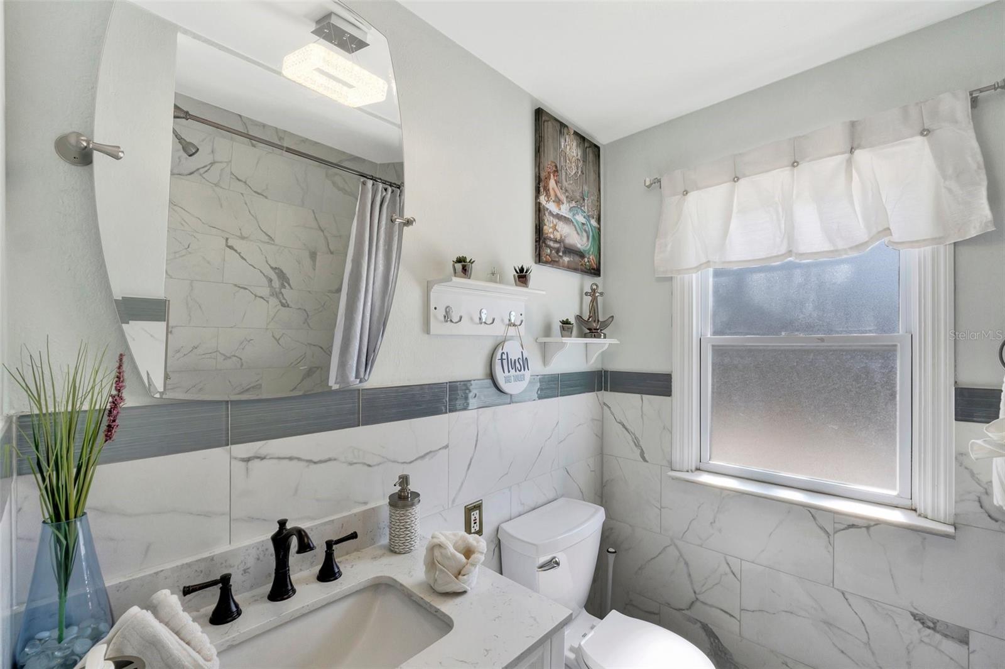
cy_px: 334
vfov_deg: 77.3
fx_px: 419
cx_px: 502
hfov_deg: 100.4
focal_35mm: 15
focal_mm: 10
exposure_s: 1/80
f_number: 8
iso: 250
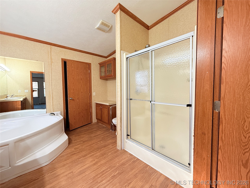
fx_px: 101
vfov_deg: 85.7
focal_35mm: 14
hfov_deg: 102.1
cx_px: 125
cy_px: 94
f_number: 2.2
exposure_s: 1/120
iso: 250
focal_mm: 2.22
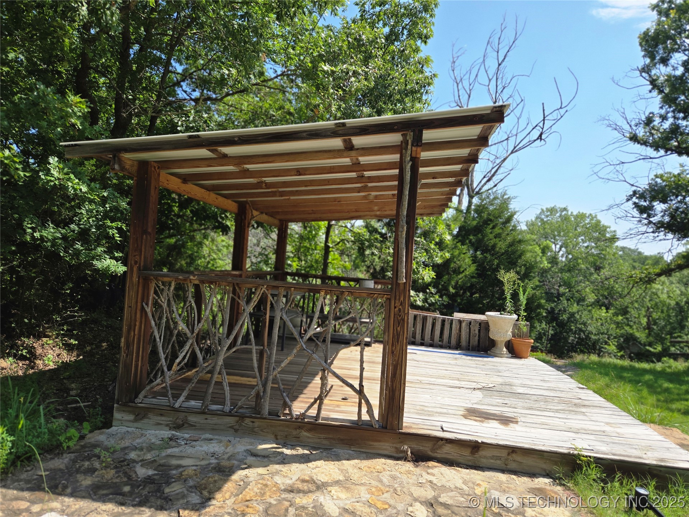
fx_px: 458
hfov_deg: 73.9
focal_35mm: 23
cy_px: 258
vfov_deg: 58.9
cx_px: 344
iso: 25
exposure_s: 1/1139
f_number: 1.8
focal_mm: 5.4
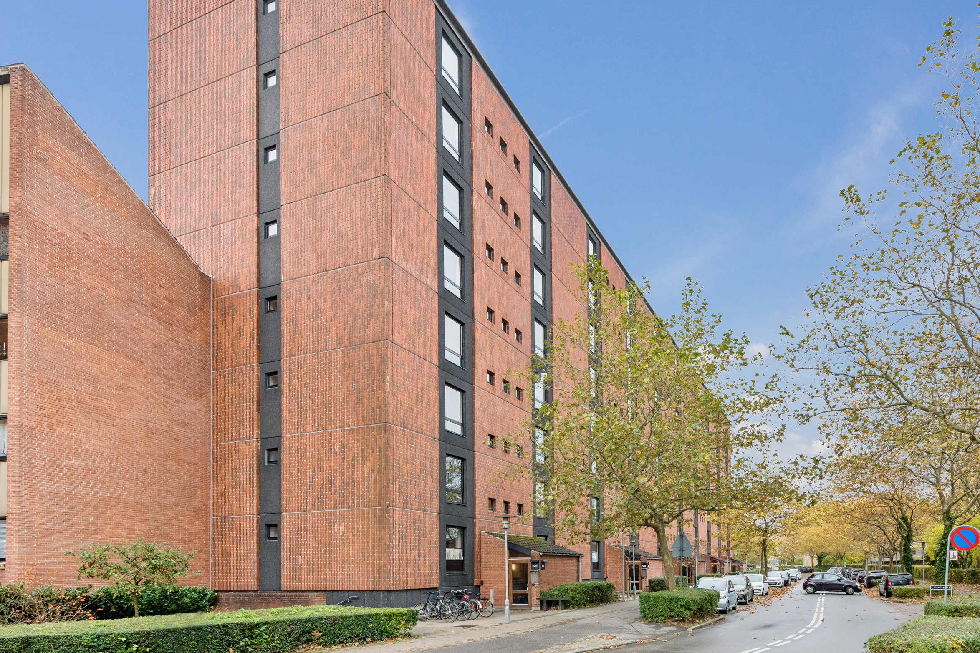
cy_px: 316
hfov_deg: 75.4
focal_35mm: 23
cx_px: 580
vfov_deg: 55.1
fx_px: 626
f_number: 13
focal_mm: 18
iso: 560
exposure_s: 1/50
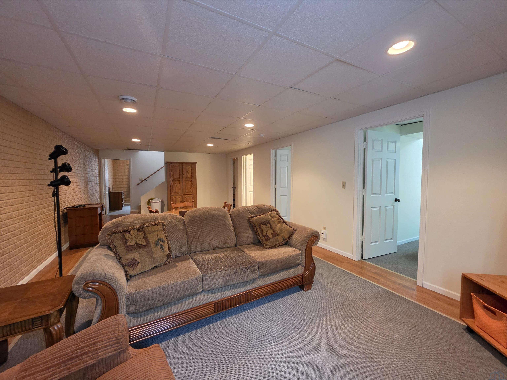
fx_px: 190
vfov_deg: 89.9
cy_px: 190
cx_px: 254
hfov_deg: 106.2
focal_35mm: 13
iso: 500
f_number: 1.9
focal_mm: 2.2
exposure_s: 1/60
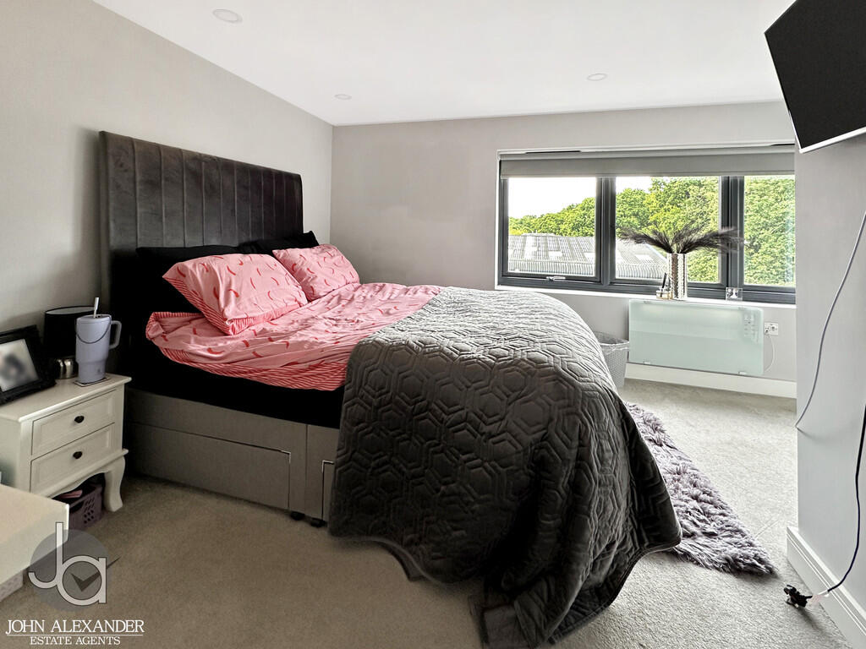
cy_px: 324
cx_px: 433
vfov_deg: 85.7
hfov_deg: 102.1
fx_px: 350
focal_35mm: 14
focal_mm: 2.22
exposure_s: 1/99
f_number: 2.2
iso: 200
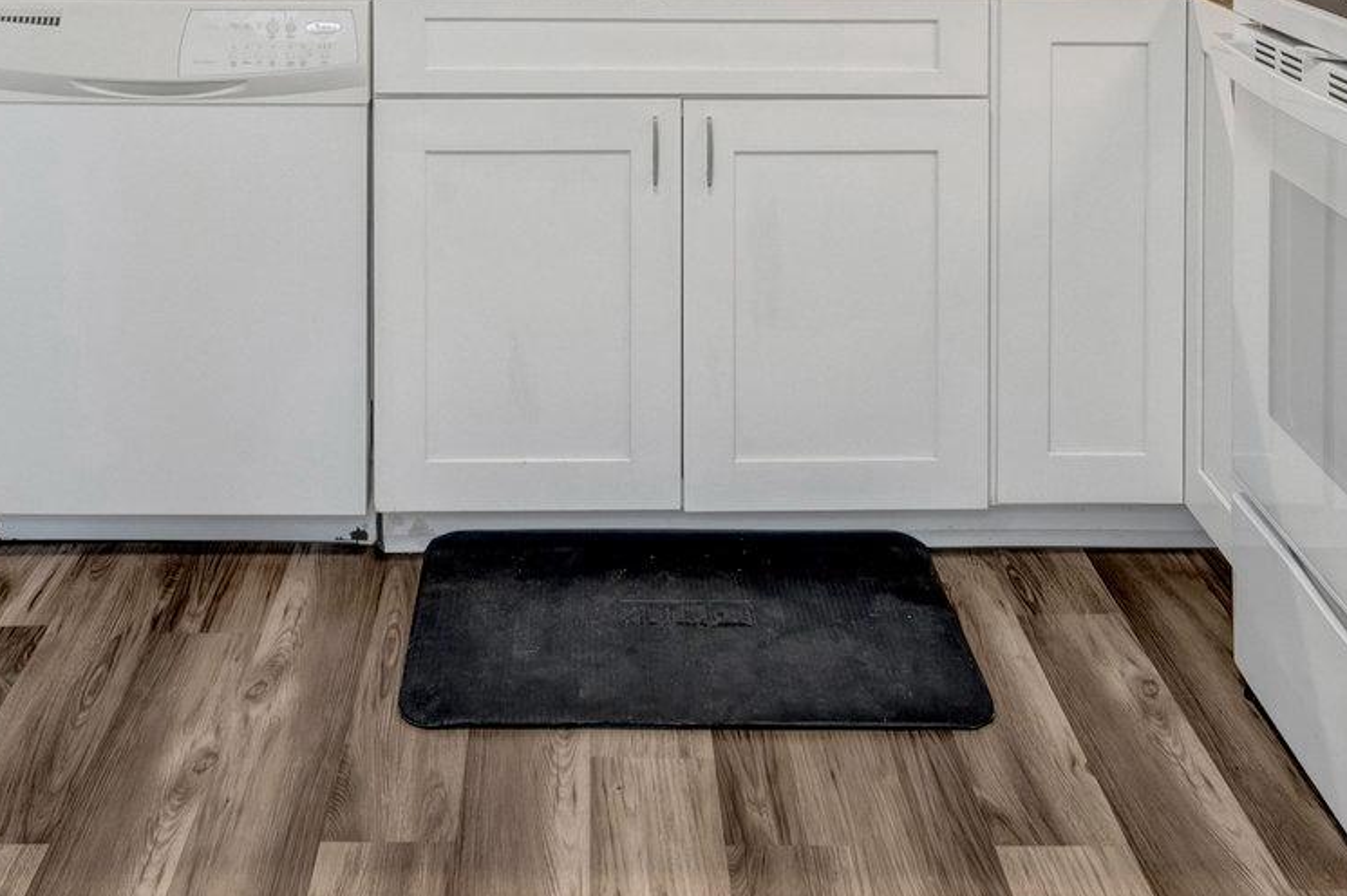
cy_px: -221
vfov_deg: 26.5
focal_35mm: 44
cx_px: 613
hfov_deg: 44.5
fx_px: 1646
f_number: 8
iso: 1250
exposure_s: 1/50
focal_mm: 16
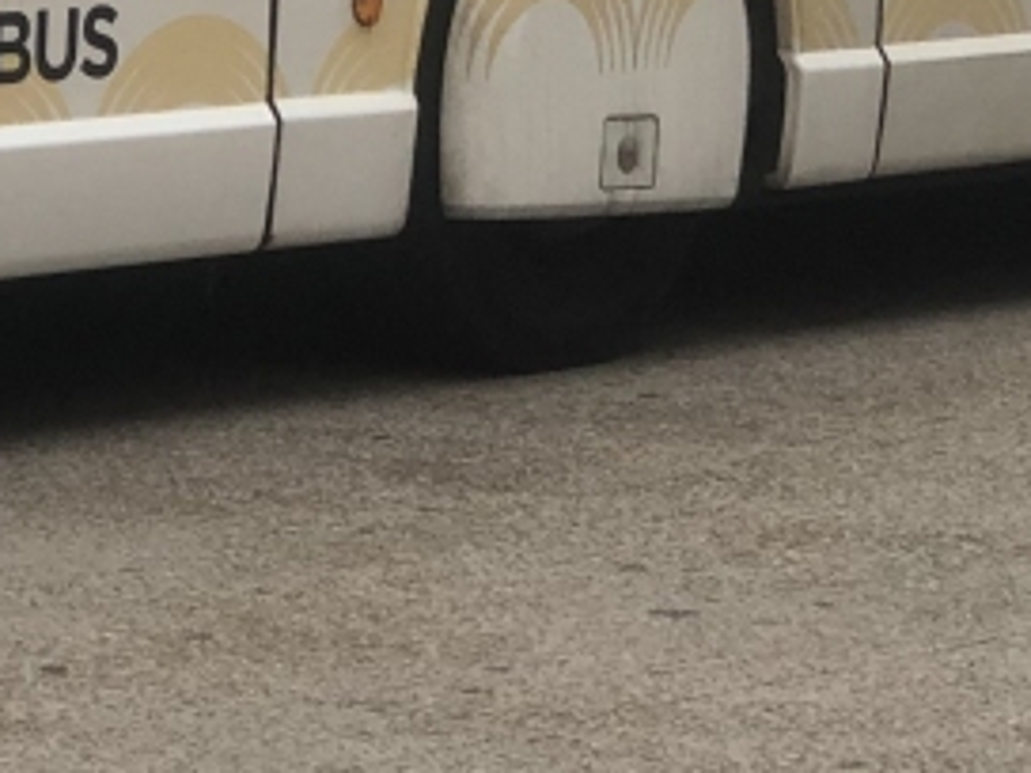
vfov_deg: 5.7
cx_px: 332
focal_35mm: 255
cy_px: -731
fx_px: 7595
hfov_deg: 7.8
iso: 25
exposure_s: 1/100
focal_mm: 6
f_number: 2.4
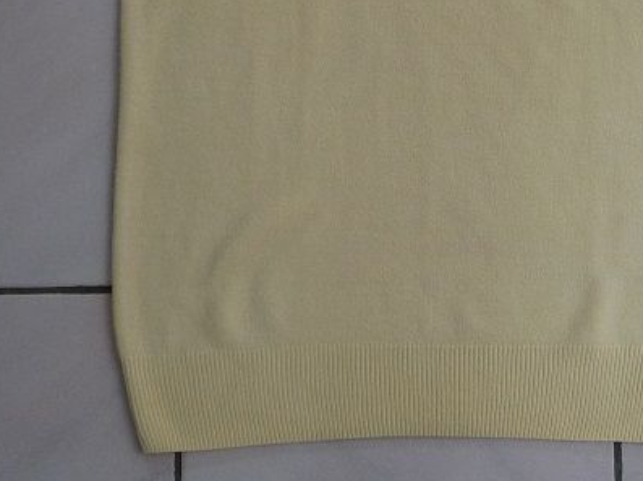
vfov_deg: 23.4
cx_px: 419
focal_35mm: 61
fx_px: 1132
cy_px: 52
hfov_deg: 31.5
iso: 125
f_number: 3.3
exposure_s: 1/30
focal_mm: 4.7
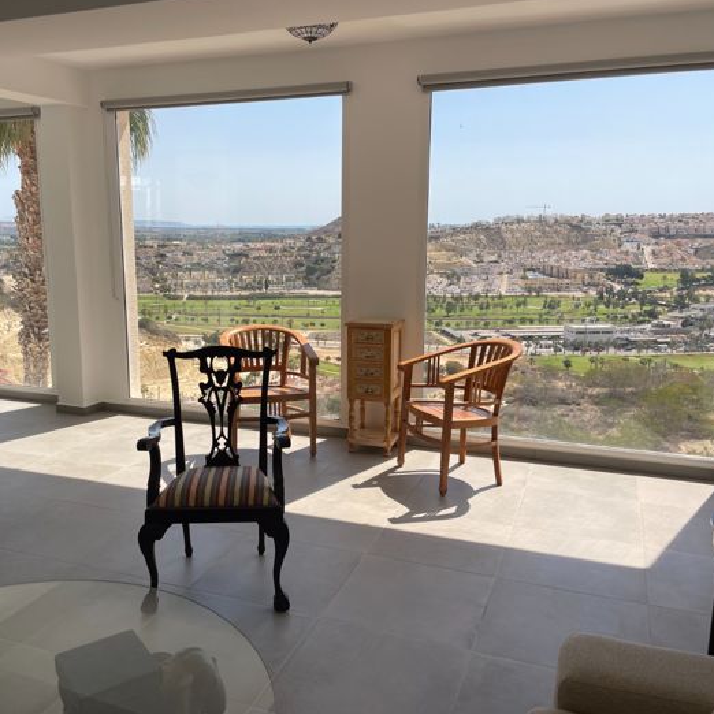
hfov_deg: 52.3
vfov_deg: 52.5
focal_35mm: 31
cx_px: 296
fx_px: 723
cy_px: 354
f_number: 1.6
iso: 32
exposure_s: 1/1642
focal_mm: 4.2
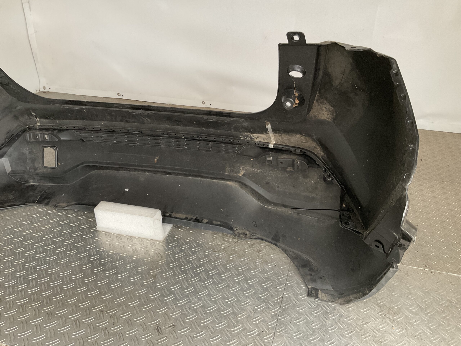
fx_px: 386
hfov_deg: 61.7
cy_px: 173
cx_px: 230
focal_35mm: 29
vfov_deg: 48.2
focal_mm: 3
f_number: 1.8
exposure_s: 1/60
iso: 125
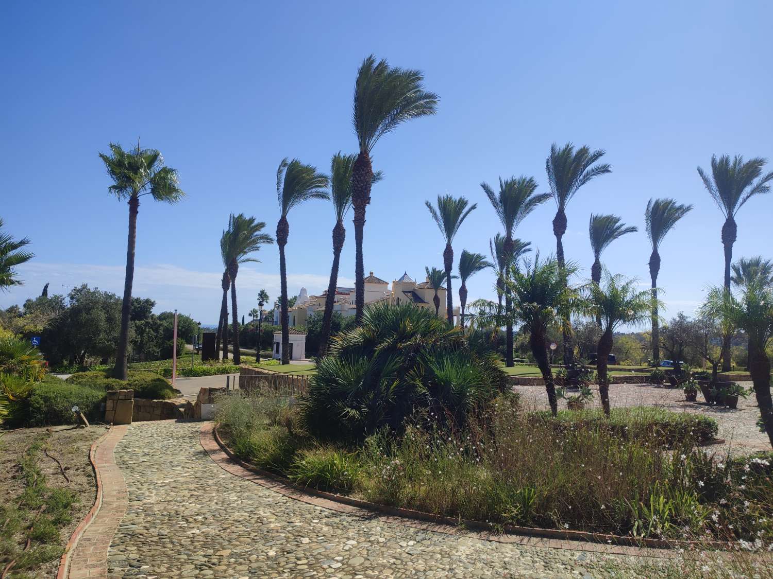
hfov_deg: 71.6
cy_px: 290
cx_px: 386
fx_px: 536
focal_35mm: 24
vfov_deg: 56.8
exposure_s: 1/901
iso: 50
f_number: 1.89
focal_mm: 5.89
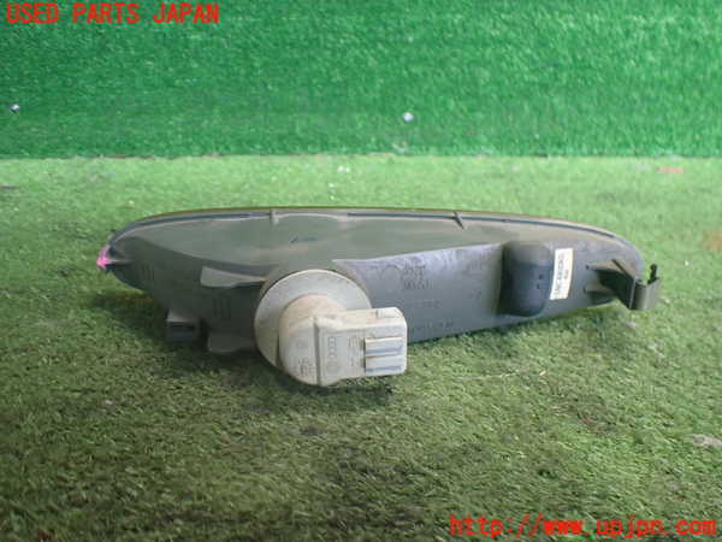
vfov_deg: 46.8
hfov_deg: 60.0
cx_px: 361
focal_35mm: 30
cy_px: 271
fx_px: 626
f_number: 2.3
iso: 800
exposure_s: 1/50
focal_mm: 5.4
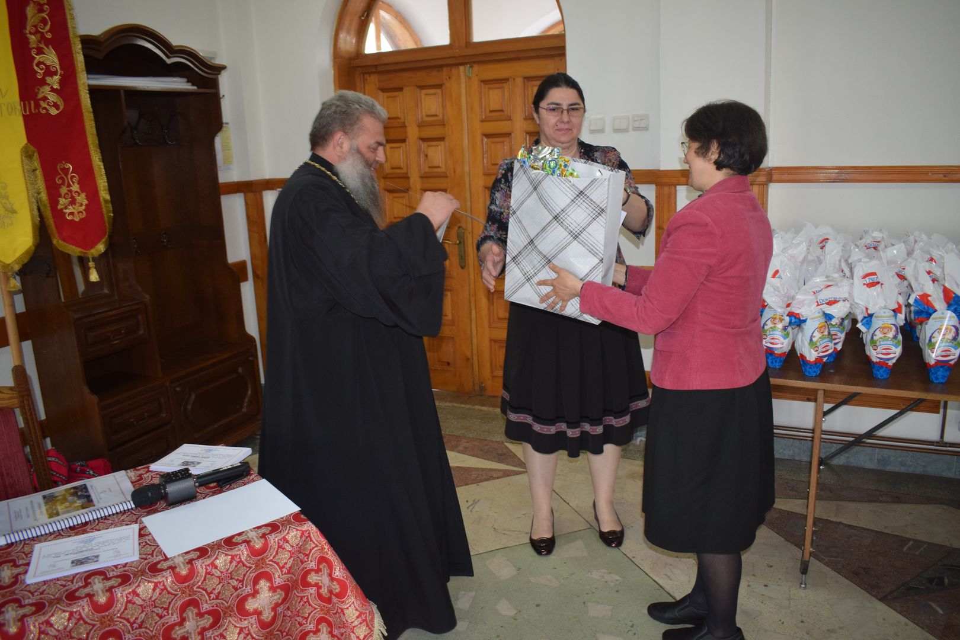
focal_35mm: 27
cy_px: 320
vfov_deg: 47.9
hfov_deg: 67.4
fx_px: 720
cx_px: 480
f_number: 3.5
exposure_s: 1/60
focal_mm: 18
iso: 800
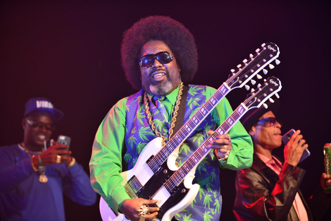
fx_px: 1472
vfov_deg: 8.6
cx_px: 166
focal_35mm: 160
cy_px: 110
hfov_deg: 12.8
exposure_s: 1/320
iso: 1250
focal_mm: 160
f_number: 4
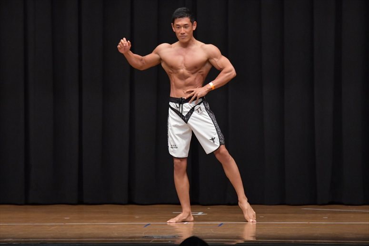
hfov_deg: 8.6
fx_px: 2459
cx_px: 184
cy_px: 123
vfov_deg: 5.7
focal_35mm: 240
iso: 6400
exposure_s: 1/400
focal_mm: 160
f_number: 5.6
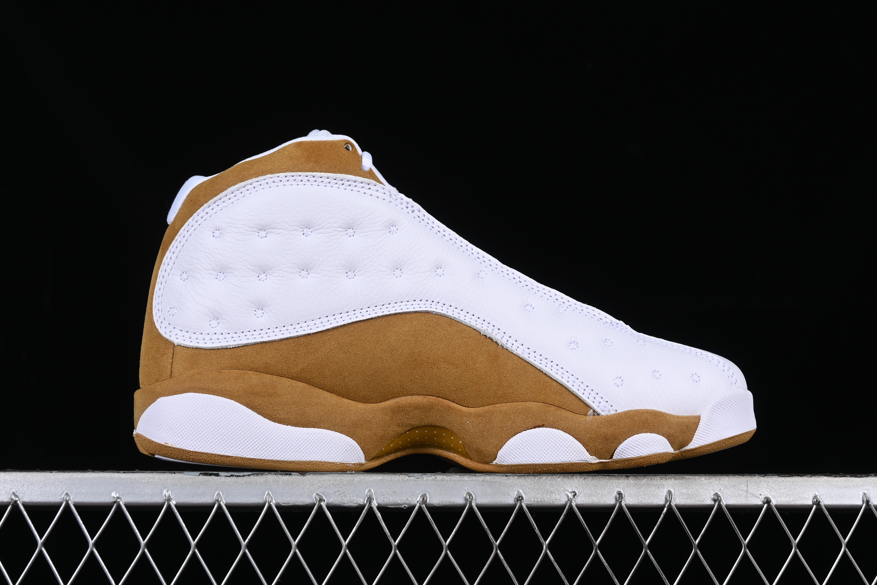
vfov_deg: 18.2
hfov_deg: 27.0
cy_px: 292
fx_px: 1827
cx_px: 438
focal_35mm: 75
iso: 160
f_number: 9
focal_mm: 50
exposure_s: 1/80
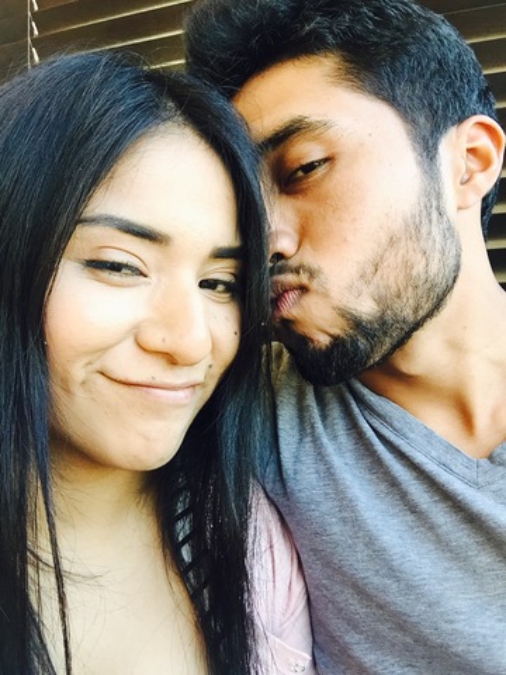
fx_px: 604
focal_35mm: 31
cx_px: 253
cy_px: 338
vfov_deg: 58.4
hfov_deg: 45.4
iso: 40
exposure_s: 1/40
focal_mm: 2.65
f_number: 2.2
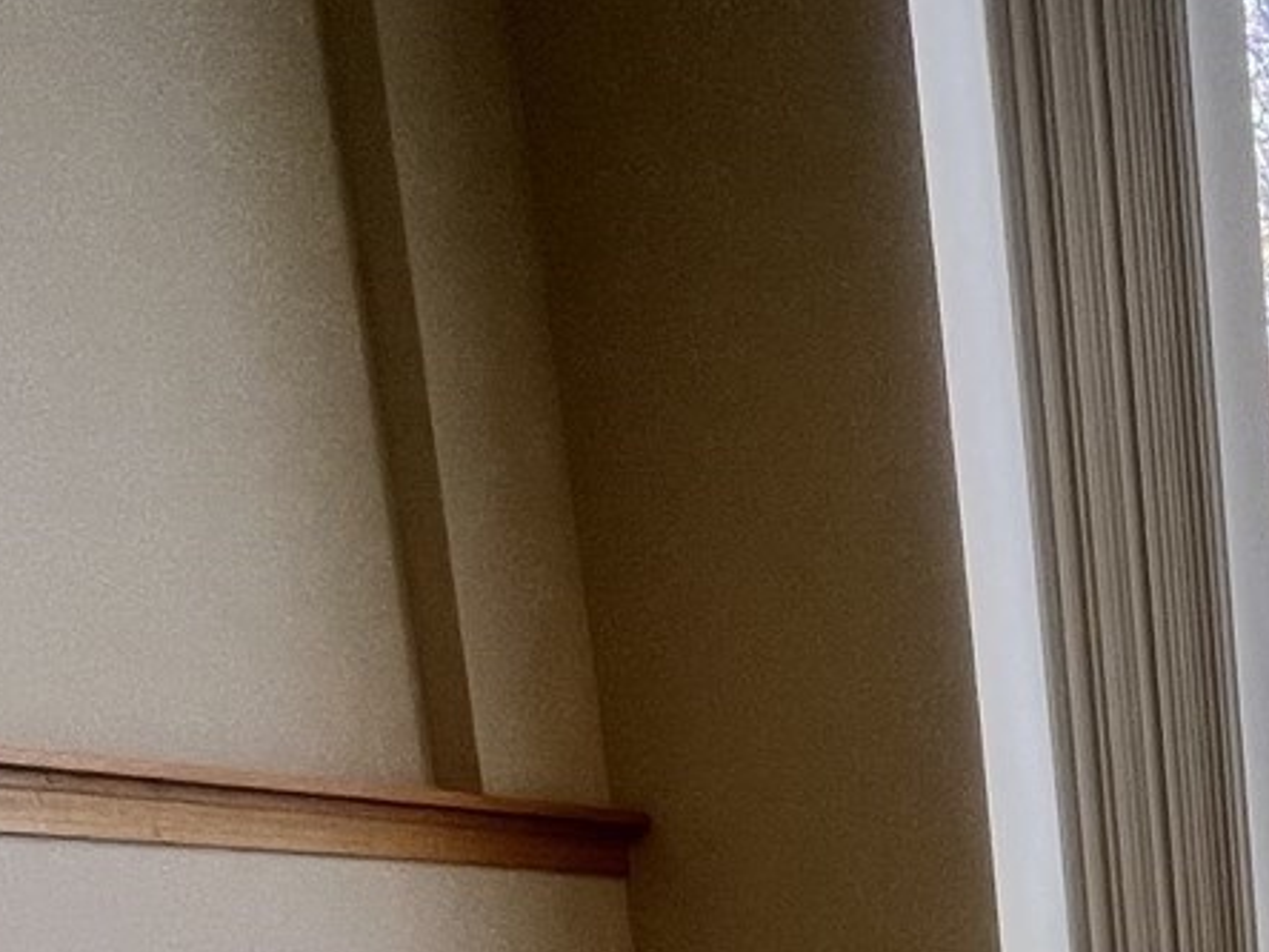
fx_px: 2200
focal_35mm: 60
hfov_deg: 22.5
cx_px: 2152
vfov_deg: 20.6
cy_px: 1455
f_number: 1.8
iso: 50
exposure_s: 1/120
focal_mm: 1.57
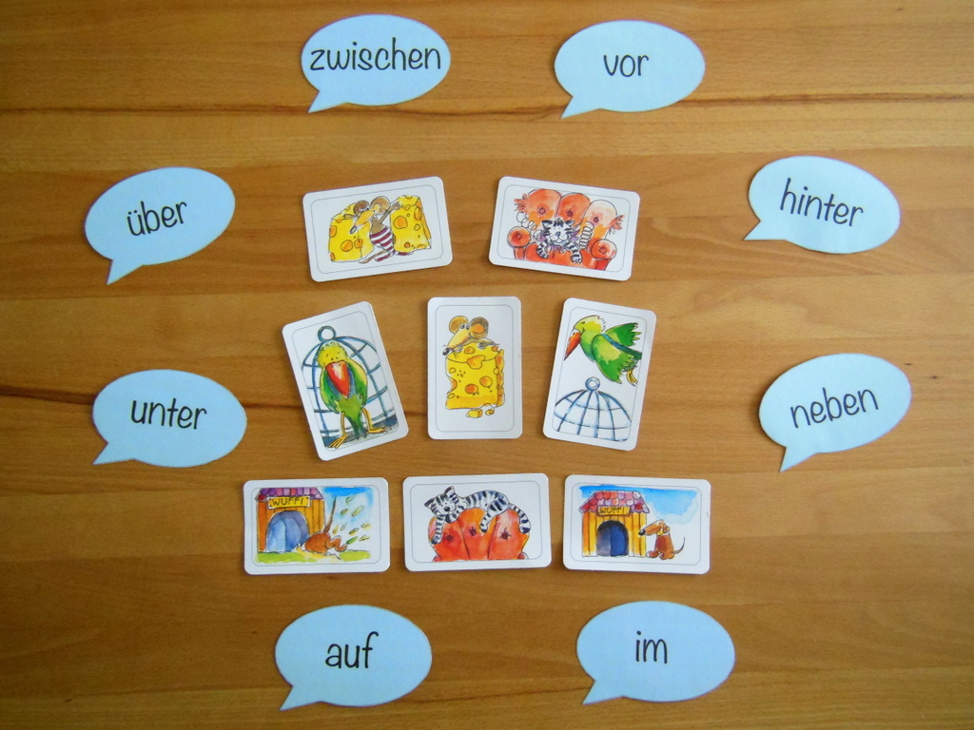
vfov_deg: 54.9
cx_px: 487
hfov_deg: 69.4
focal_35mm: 25
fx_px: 703
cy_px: 365
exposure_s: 1/25
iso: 800
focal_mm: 4.5
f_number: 3.5
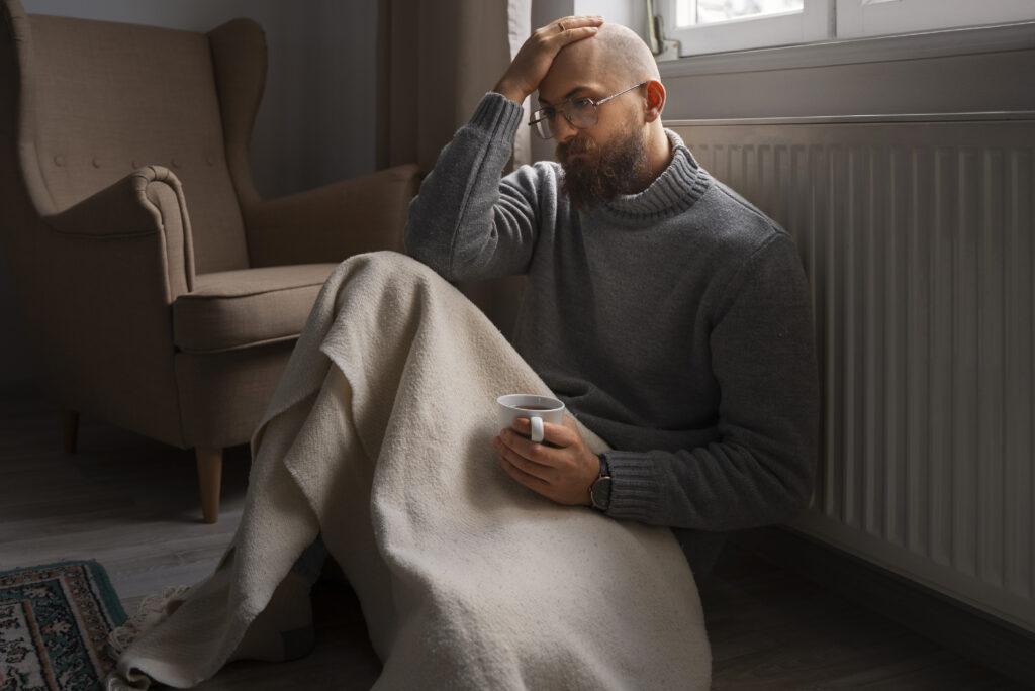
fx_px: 1007
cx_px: 518
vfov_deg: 37.9
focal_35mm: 35
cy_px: 346
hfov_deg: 54.4
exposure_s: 1/320
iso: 500
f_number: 2.8
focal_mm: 35
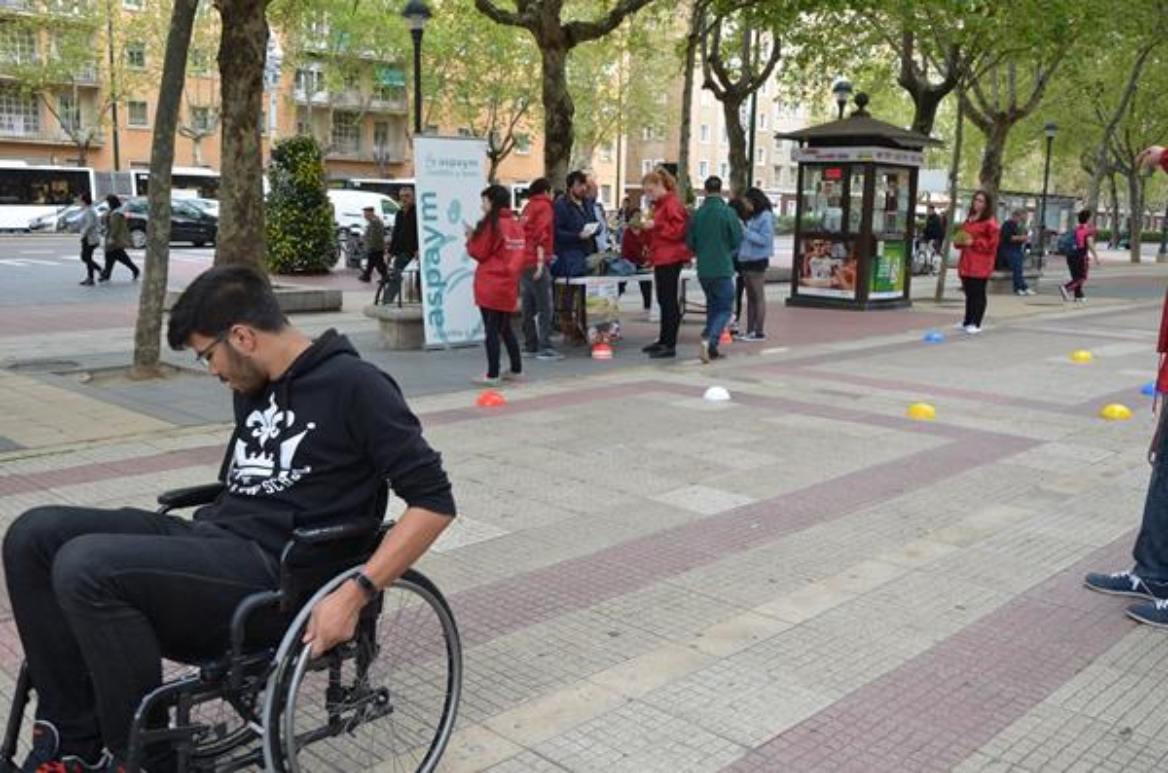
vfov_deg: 39.8
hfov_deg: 57.3
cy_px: 386
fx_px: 1068
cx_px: 584
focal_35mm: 33
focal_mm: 22
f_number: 6.3
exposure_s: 1/160
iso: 200
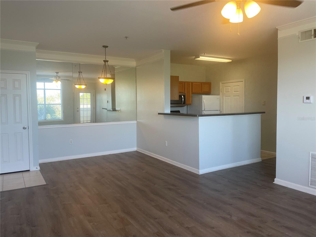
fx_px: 237
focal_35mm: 26
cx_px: 158
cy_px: 118
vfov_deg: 53.1
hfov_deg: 67.3
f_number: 1.6
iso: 100
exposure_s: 1/120
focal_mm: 4.2
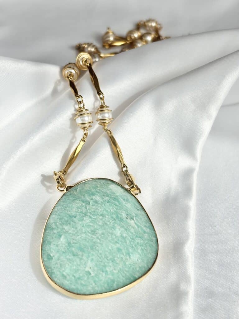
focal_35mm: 52
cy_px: 160
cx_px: 120
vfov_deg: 36.8
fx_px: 479
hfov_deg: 28.0
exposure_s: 1/2639
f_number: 1.6
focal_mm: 5.96
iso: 32
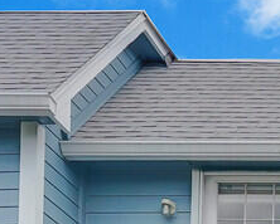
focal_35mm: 108
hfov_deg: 14.8
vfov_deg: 11.0
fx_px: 896
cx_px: 550
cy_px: 604
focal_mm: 16
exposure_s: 1/320
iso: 800
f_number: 8
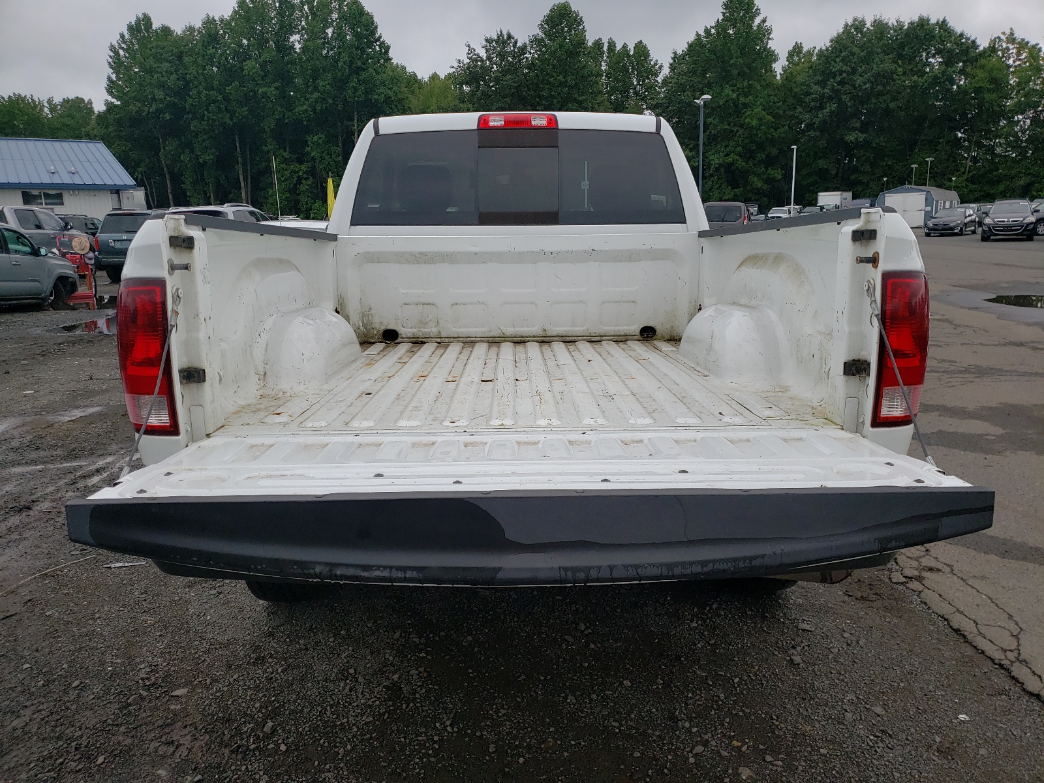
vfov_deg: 53.1
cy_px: 392
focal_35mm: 26
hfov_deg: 67.3
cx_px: 522
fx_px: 784
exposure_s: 1/625
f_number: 1.5
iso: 50
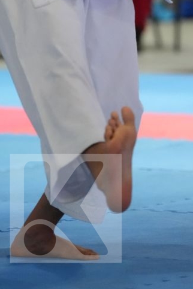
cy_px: -4
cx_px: 66
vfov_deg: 5.6
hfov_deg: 3.7
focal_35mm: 368
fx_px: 2959
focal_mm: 148
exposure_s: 1/500
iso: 6400
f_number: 2.8
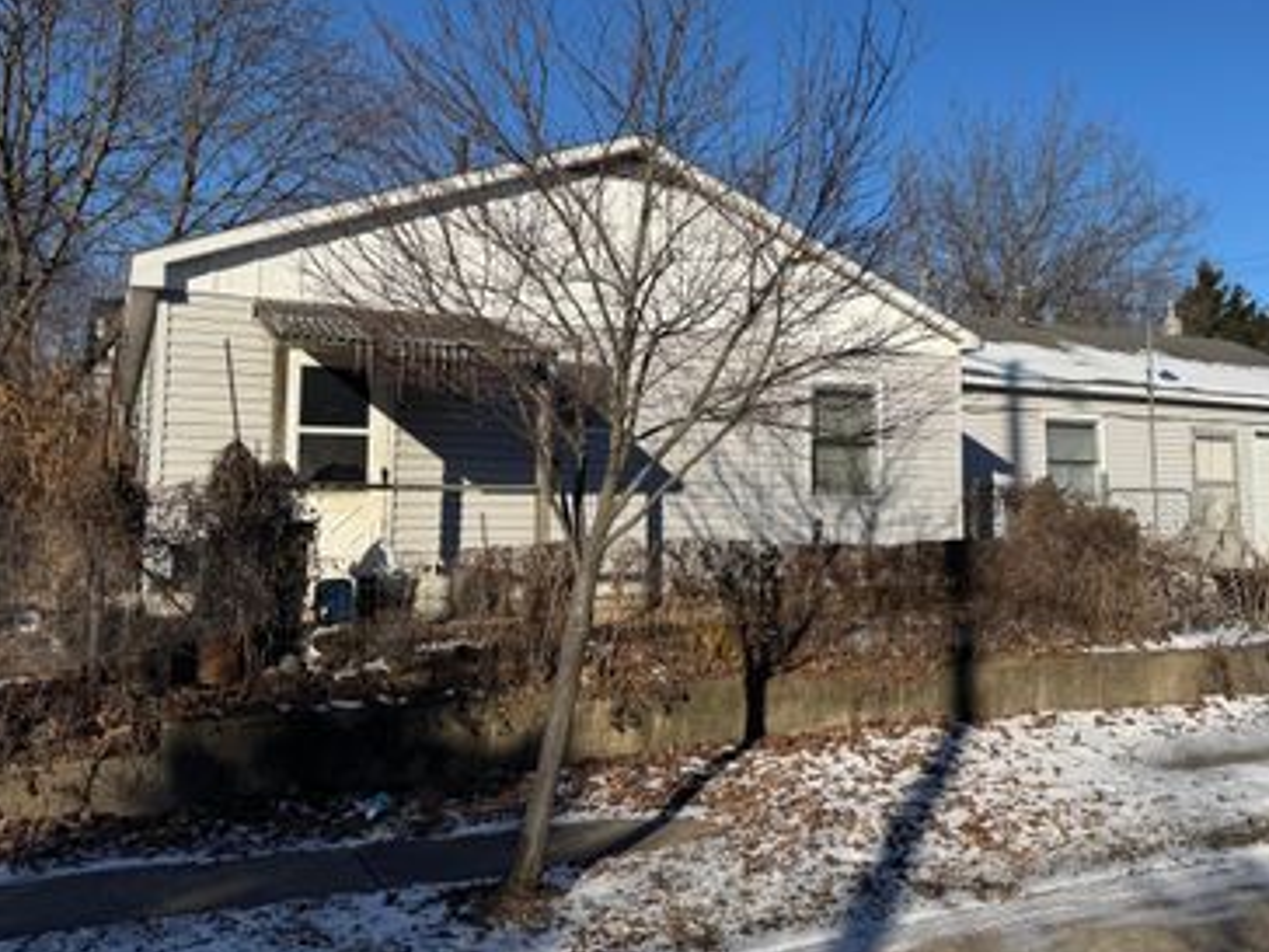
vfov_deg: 42.8
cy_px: 385
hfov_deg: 54.6
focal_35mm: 33
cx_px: 812
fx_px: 1210
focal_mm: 6.76
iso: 80
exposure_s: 1/7092
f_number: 1.78
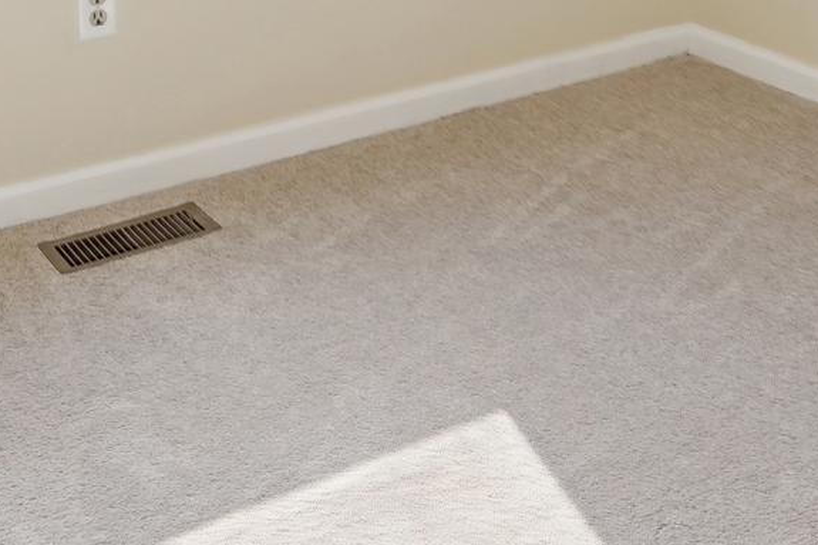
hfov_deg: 34.8
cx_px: 539
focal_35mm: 57
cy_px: -396
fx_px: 1295
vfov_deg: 19.0
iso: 800
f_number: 8
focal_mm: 16
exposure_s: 1/1250
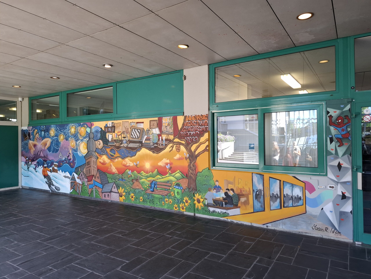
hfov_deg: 73.9
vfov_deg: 58.9
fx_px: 247
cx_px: 186
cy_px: 140
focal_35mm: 23
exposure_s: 1/100
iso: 100
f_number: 1.8
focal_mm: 5.54
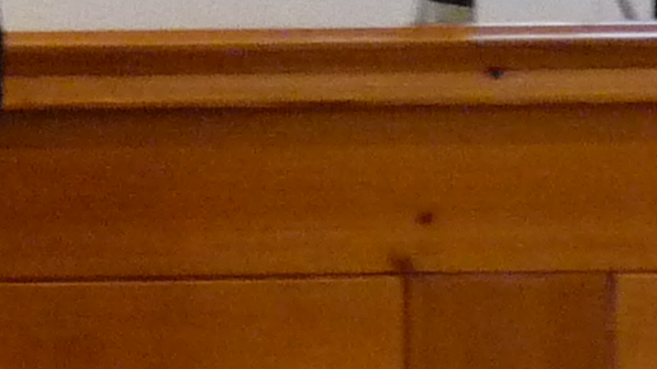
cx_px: -745
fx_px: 16773
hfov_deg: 2.2
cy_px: -1096
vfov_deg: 1.3
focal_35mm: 963
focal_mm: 22.3
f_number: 3.6
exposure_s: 1/15
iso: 400
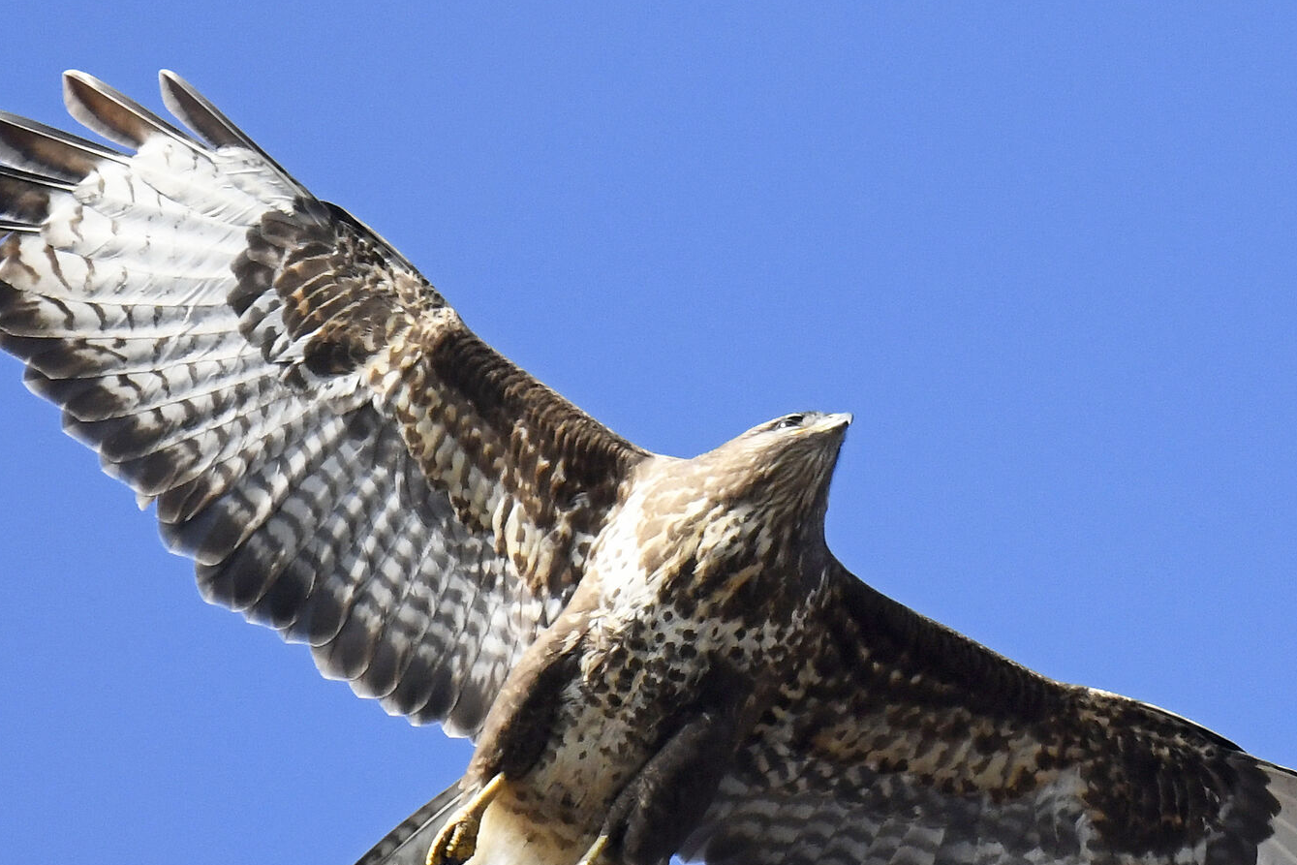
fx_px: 32282
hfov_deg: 2.3
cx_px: 723
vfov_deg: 1.5
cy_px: 593
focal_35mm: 896
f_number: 7.1
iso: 800
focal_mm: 500
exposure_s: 1/1600
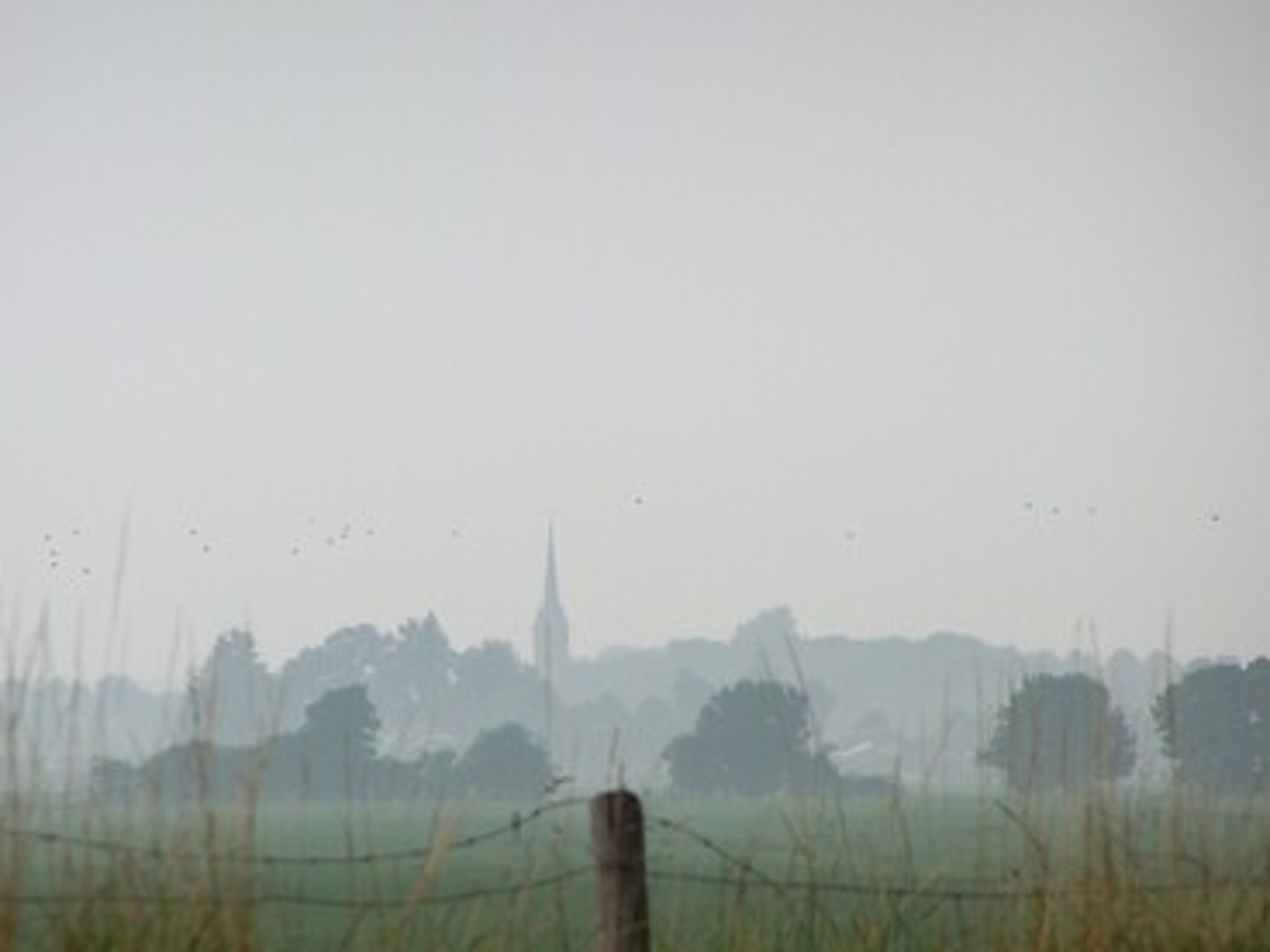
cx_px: 611
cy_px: 578
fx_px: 16363
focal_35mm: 446
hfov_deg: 4.4
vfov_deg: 3.3
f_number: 3.6
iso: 80
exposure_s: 1/125
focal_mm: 59.2
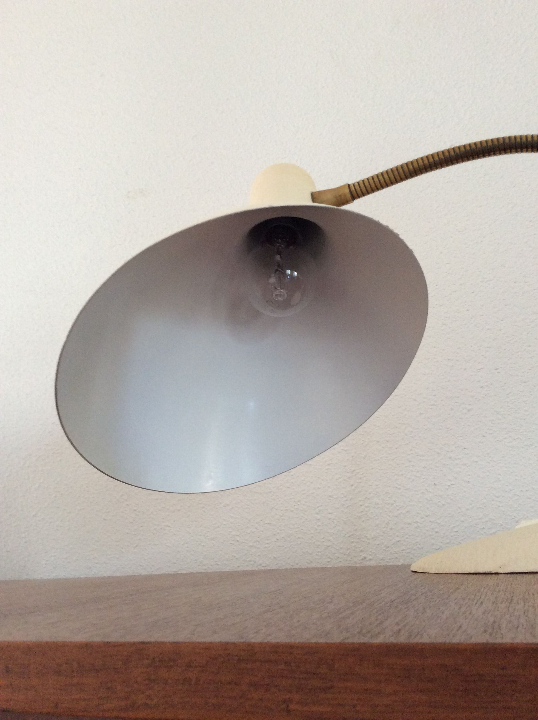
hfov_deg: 44.1
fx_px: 665
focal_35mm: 32
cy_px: 360
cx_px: 269
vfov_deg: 56.9
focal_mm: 3.3
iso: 125
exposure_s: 1/25
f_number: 2.4
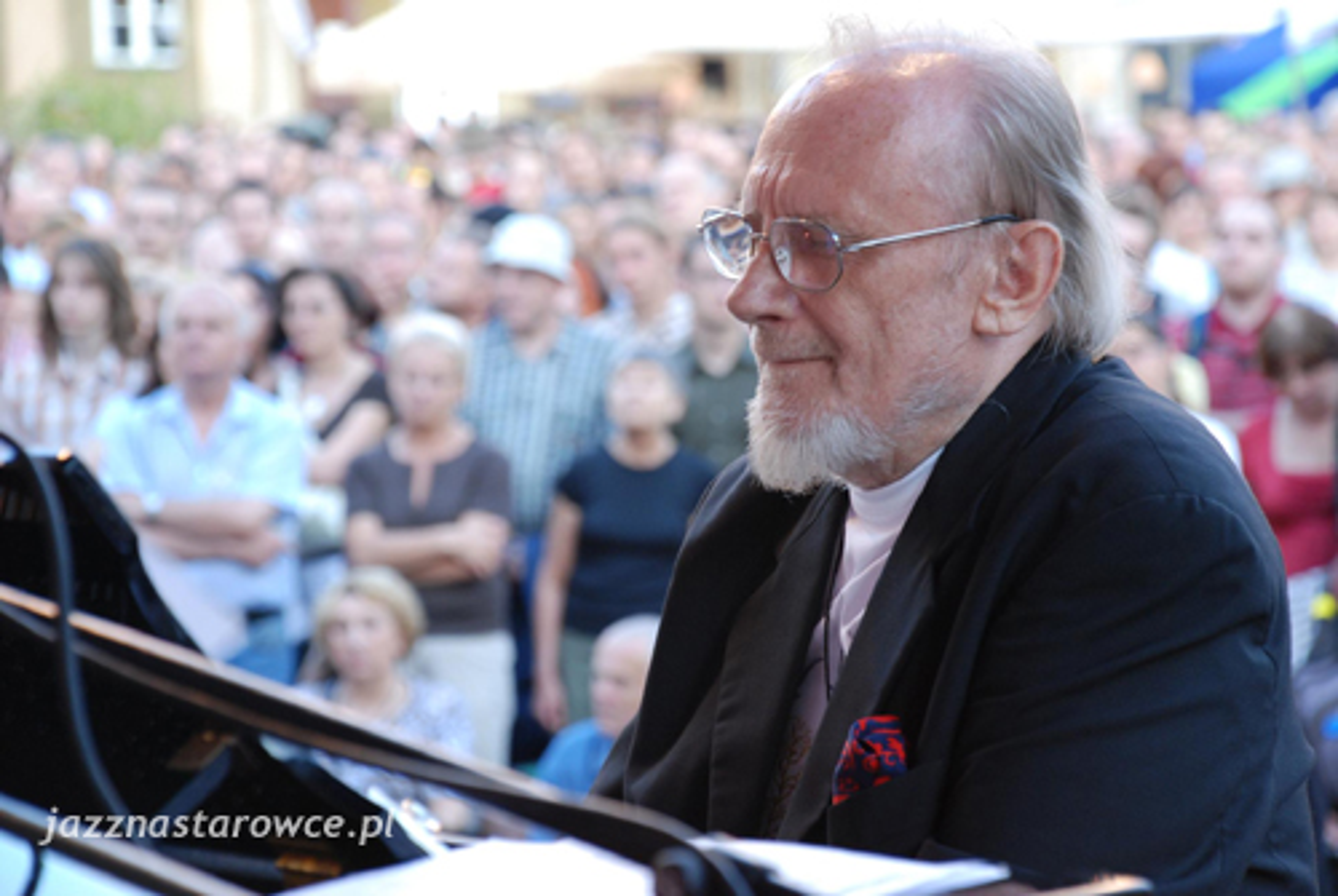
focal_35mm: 142
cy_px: 448
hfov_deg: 14.4
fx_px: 5304
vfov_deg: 9.7
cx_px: 669
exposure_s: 1/25
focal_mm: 95
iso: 400
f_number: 5.6
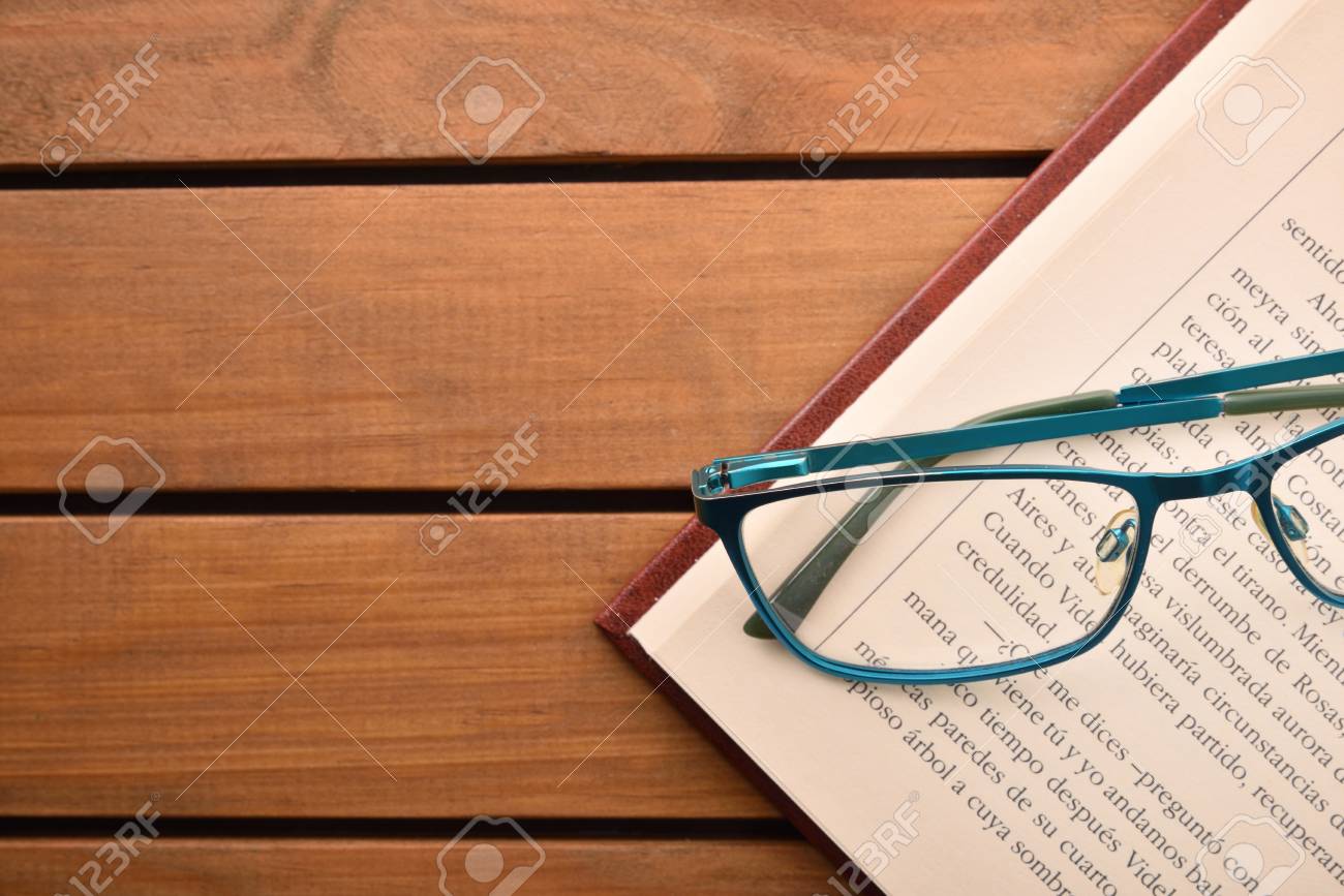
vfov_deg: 19.5
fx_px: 2613
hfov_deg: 28.8
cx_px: 672
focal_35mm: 70
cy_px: 448
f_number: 16
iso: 64
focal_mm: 70
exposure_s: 1/200
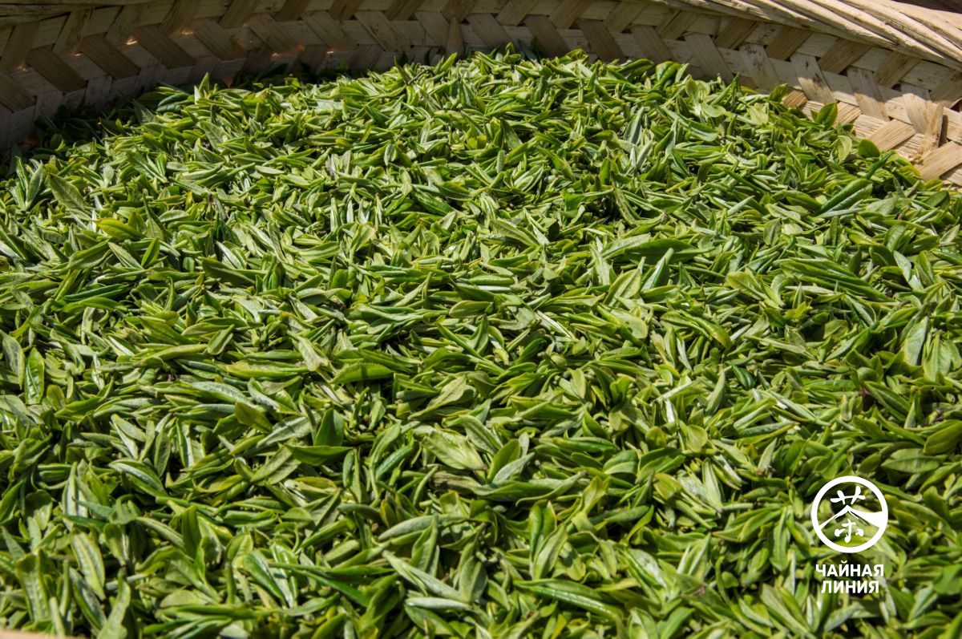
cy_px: 320
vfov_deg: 31.8
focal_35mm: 42
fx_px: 1121
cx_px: 481
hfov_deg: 46.4
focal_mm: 28
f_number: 13
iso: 100
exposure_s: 1/125
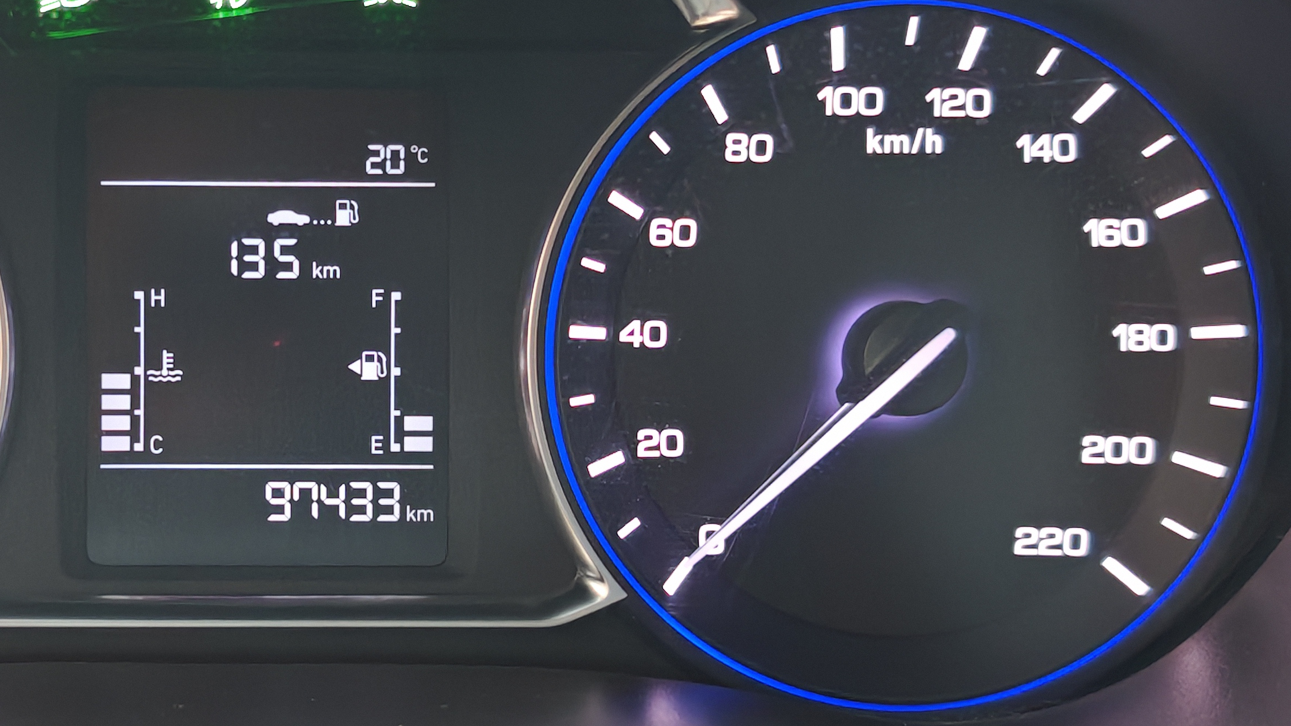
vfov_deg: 15.5
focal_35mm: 78
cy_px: 356
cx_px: 251
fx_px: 2670
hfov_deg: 26.7
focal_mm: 6.68
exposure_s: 1/25
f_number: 1.44
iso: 500
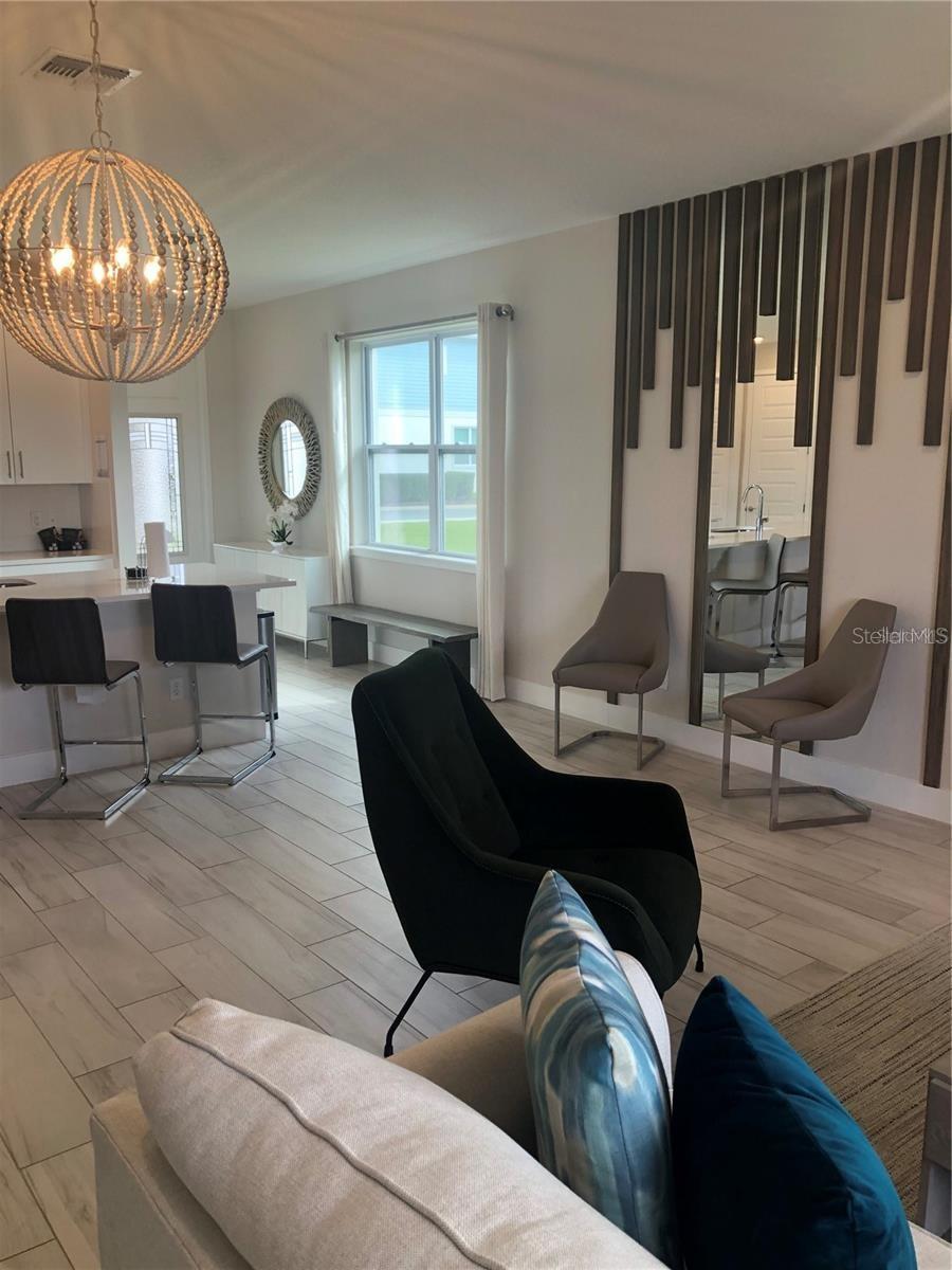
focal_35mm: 28
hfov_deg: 49.7
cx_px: 476
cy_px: 635
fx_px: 1027
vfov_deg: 63.4
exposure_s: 1/120
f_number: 1.8
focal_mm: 3.99
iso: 40
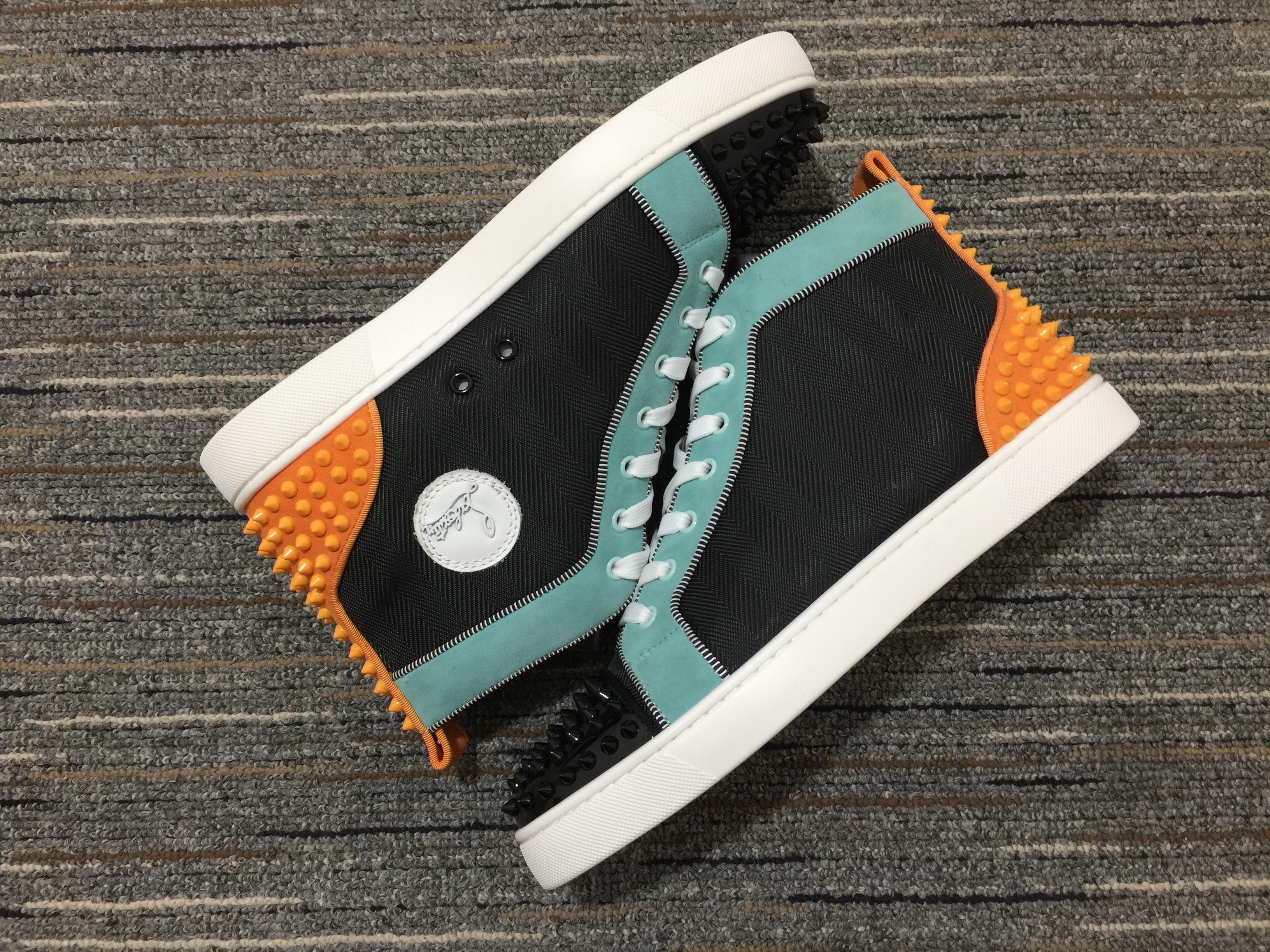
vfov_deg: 48.2
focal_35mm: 29
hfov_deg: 61.7
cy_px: 476
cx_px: 635
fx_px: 1064
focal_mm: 4.15
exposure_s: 1/17
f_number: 2.2
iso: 40
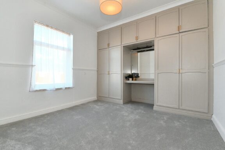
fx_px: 100
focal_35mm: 16
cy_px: 75
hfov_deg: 96.8
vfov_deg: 73.6
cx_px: 112
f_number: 10
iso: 2000
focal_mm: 16
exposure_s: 1/60
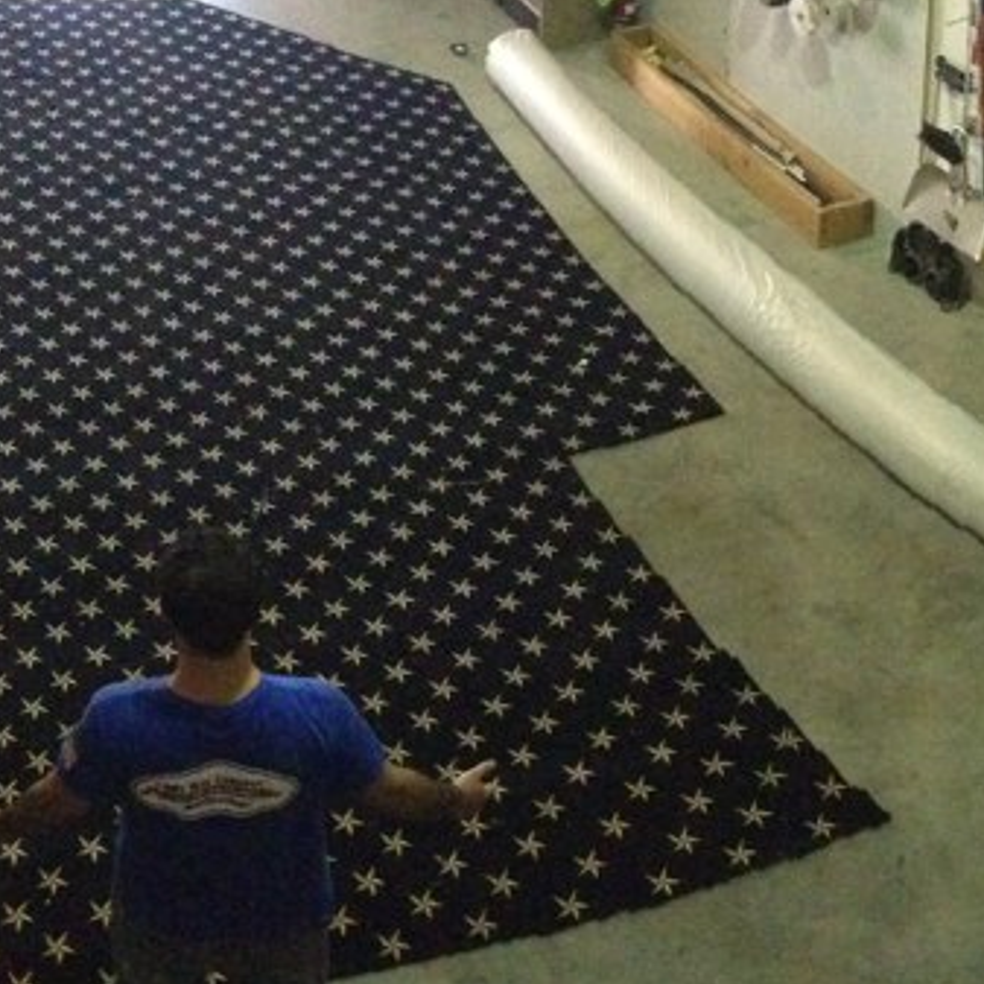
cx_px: 578
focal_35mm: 69
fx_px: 2219
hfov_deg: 25.0
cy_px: 369
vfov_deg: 24.9
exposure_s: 1/120
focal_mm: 4.13
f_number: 2.4
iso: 1600
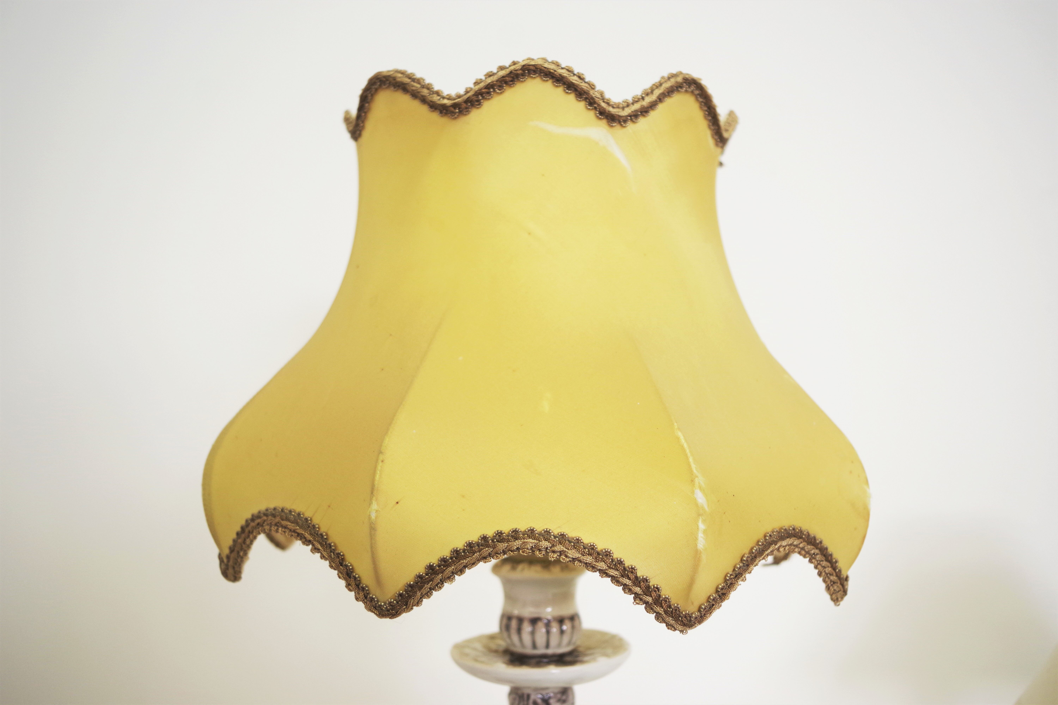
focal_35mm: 39
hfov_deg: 49.6
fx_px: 1146
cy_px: 352
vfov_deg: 34.2
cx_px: 529
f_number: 4
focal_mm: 26.25
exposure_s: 1/60
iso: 200
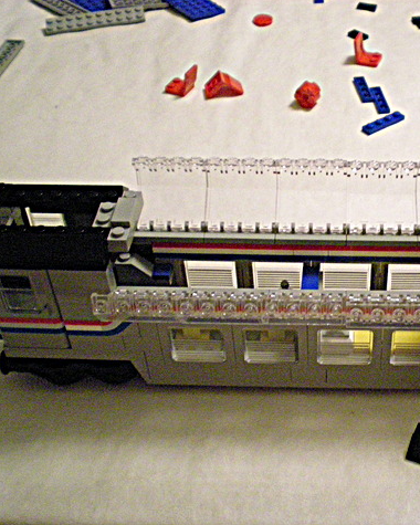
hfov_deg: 29.7
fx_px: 777
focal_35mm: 50
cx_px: 325
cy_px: 261
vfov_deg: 37.3
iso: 800
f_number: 3.1
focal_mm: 6.3
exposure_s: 1/38
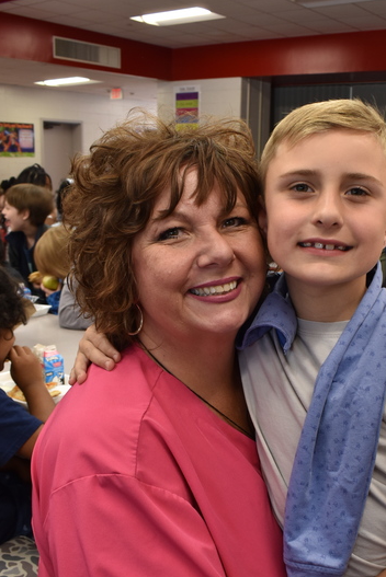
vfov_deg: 47.1
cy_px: 347
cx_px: 282
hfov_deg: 32.2
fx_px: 659
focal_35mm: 41
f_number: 7.1
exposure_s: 1/30
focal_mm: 18
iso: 400
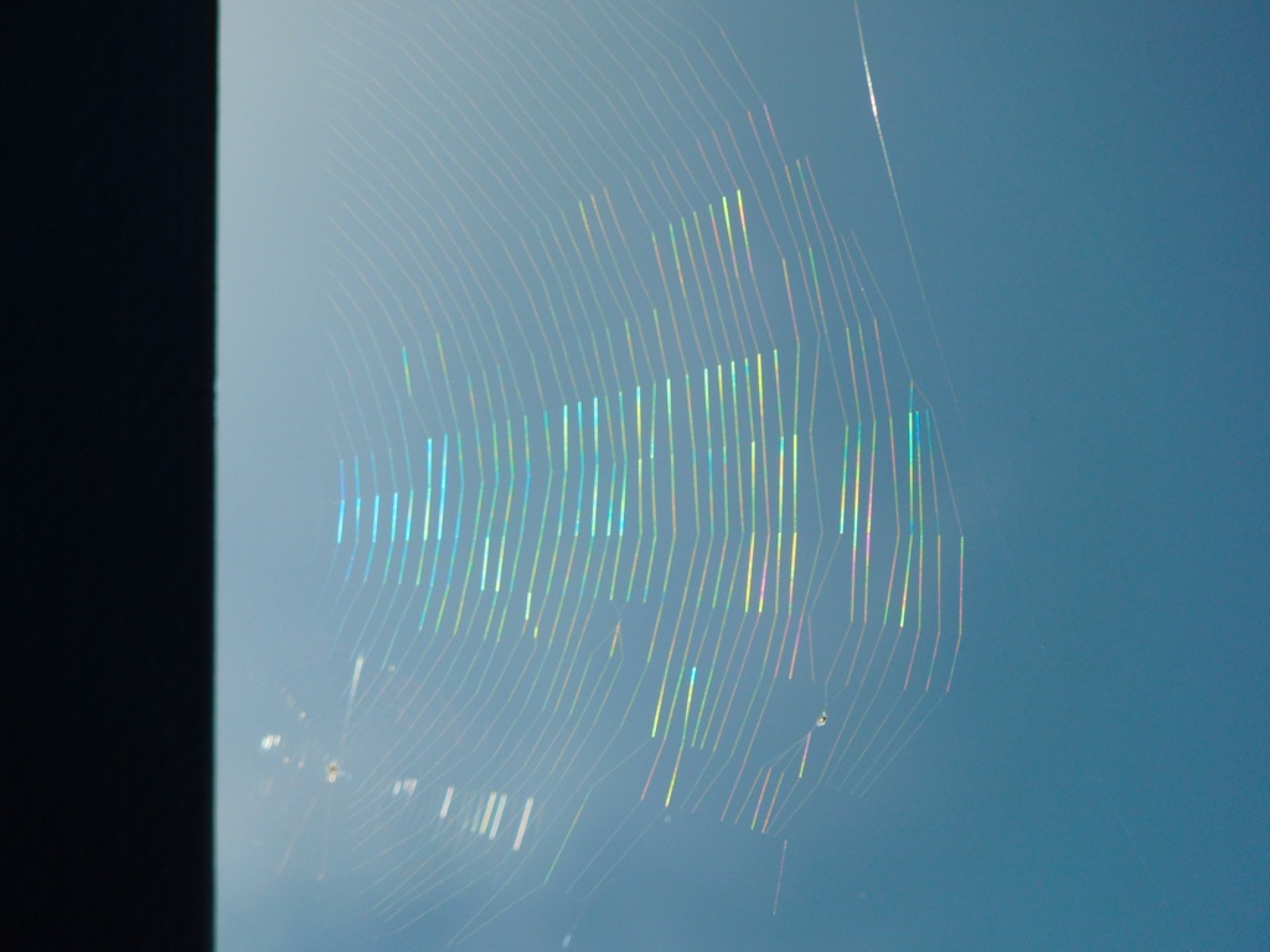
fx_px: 9943
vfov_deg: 5.5
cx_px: 635
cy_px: 476
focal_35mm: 271
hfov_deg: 7.3
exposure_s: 1/640
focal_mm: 48.8
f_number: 5.2
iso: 100
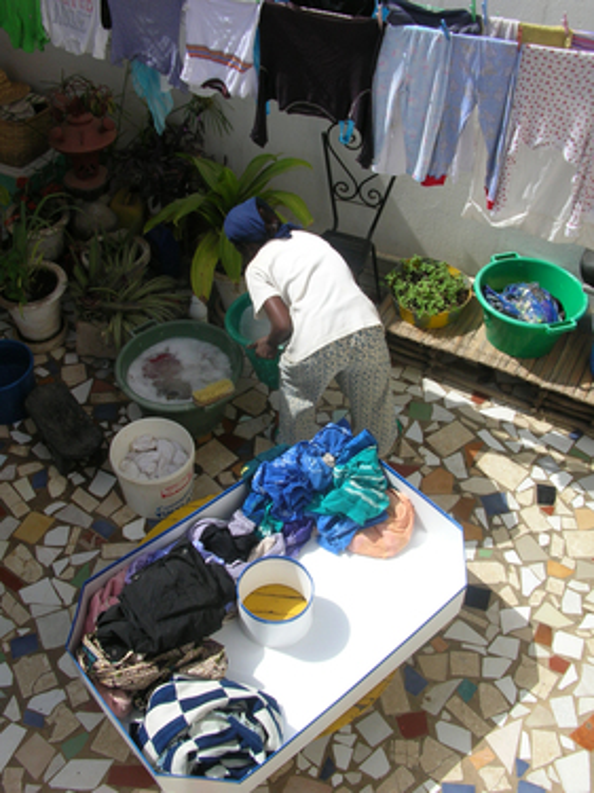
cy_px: 396
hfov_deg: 40.7
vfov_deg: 52.6
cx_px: 297
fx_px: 801
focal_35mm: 35
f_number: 5.6
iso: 50
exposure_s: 1/305
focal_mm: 5.8
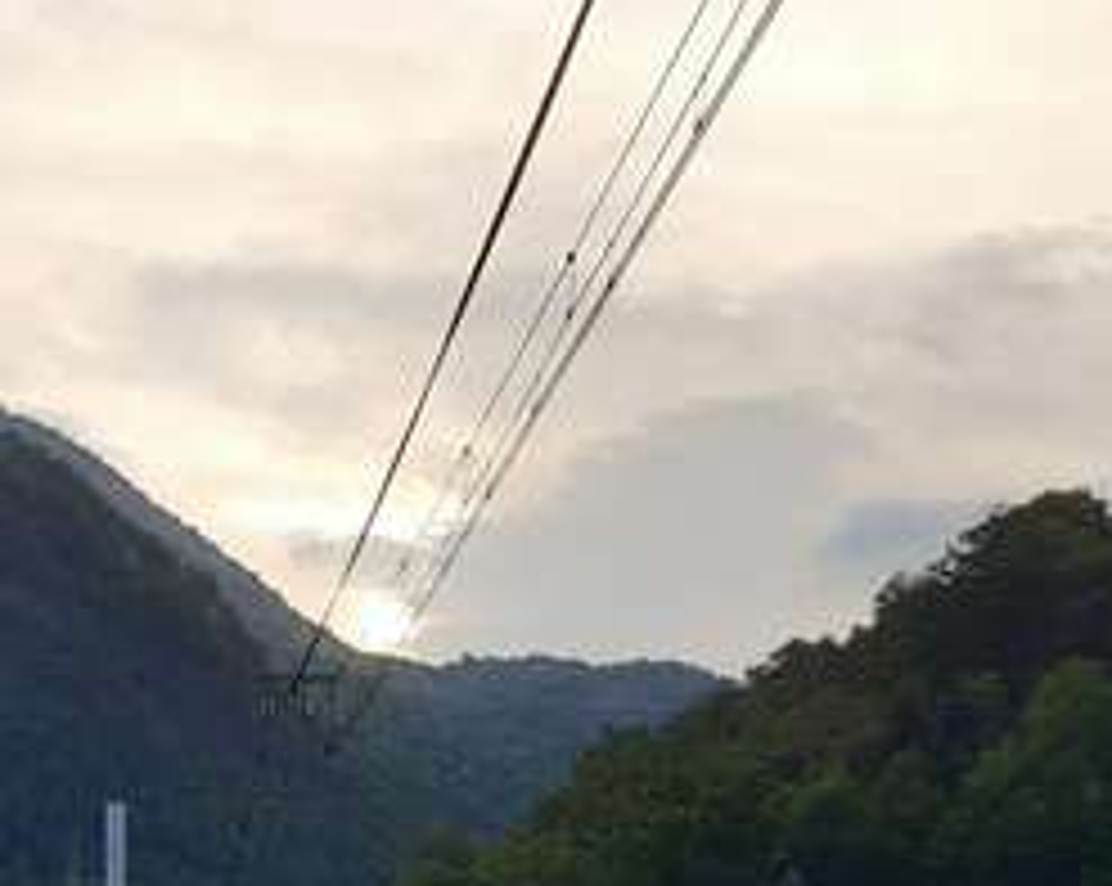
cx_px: 360
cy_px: 1039
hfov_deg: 24.0
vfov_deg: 18.5
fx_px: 2597
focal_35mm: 79
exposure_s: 1/239
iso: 40
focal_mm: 3.92
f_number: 1.7
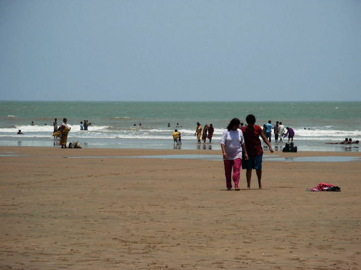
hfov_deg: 10.4
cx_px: 180
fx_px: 1981
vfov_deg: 7.8
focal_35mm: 190
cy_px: 135
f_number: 5
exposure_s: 1/886
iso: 79
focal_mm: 31.4
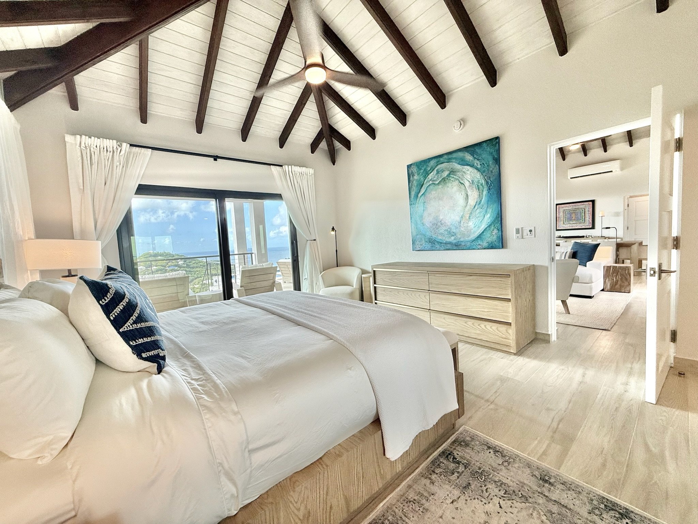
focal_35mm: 14
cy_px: 262
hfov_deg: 102.1
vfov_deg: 85.7
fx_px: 282
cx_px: 349
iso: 64
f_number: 2.2
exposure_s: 1/120
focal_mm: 2.22
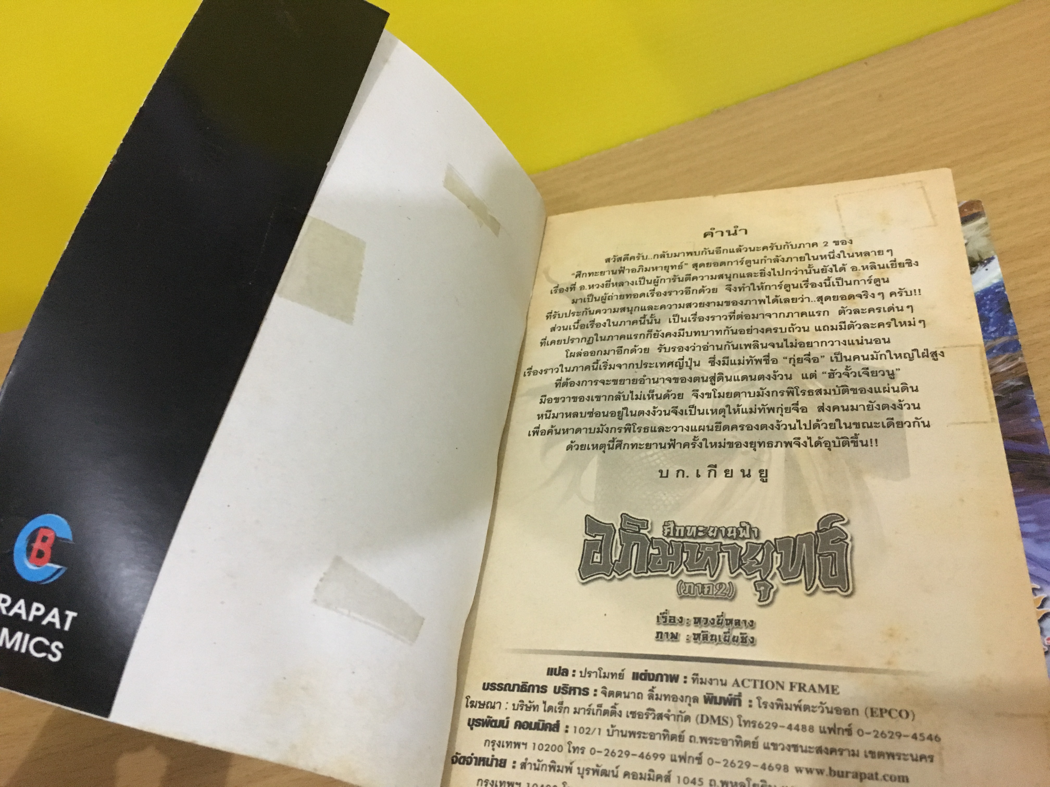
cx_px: 525
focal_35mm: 29
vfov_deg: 48.2
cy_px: 394
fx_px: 880
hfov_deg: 61.7
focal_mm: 4.15
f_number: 2.2
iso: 250
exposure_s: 1/17
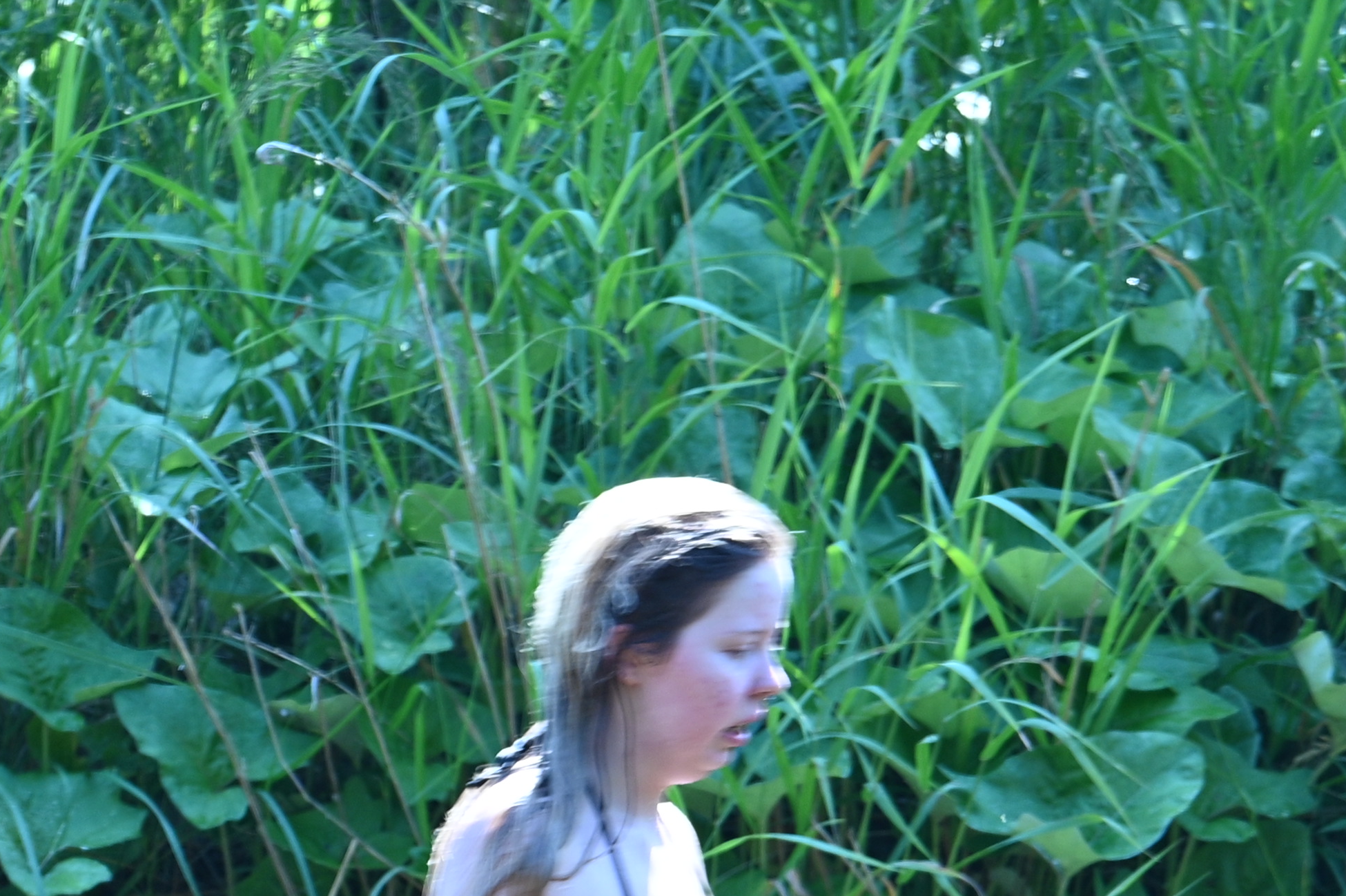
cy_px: 1256
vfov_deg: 1.4
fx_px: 35575
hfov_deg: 2.2
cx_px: 720
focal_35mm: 952
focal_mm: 307
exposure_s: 1/100
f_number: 5.6
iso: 250
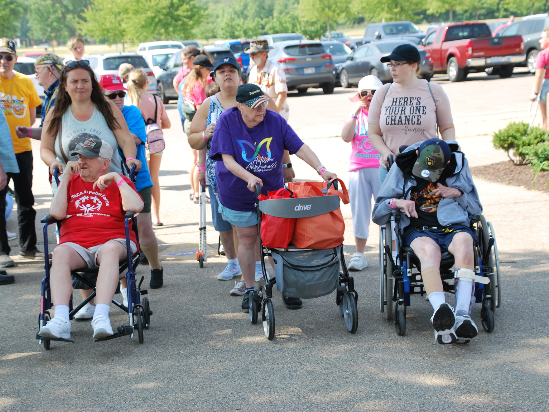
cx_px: 263
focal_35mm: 82
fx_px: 1301
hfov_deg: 23.8
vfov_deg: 18.0
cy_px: 204
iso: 100
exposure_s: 1/160
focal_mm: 50
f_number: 6.3
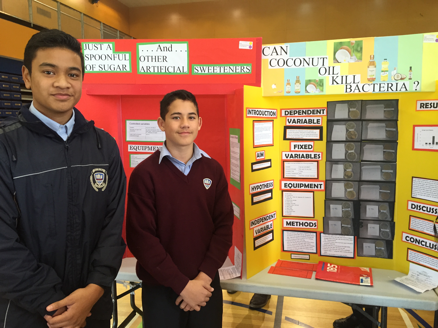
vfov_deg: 48.2
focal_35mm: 29
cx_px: 219
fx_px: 367
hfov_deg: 61.7
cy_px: 164
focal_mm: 4.15
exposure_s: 1/30
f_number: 2.2
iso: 50
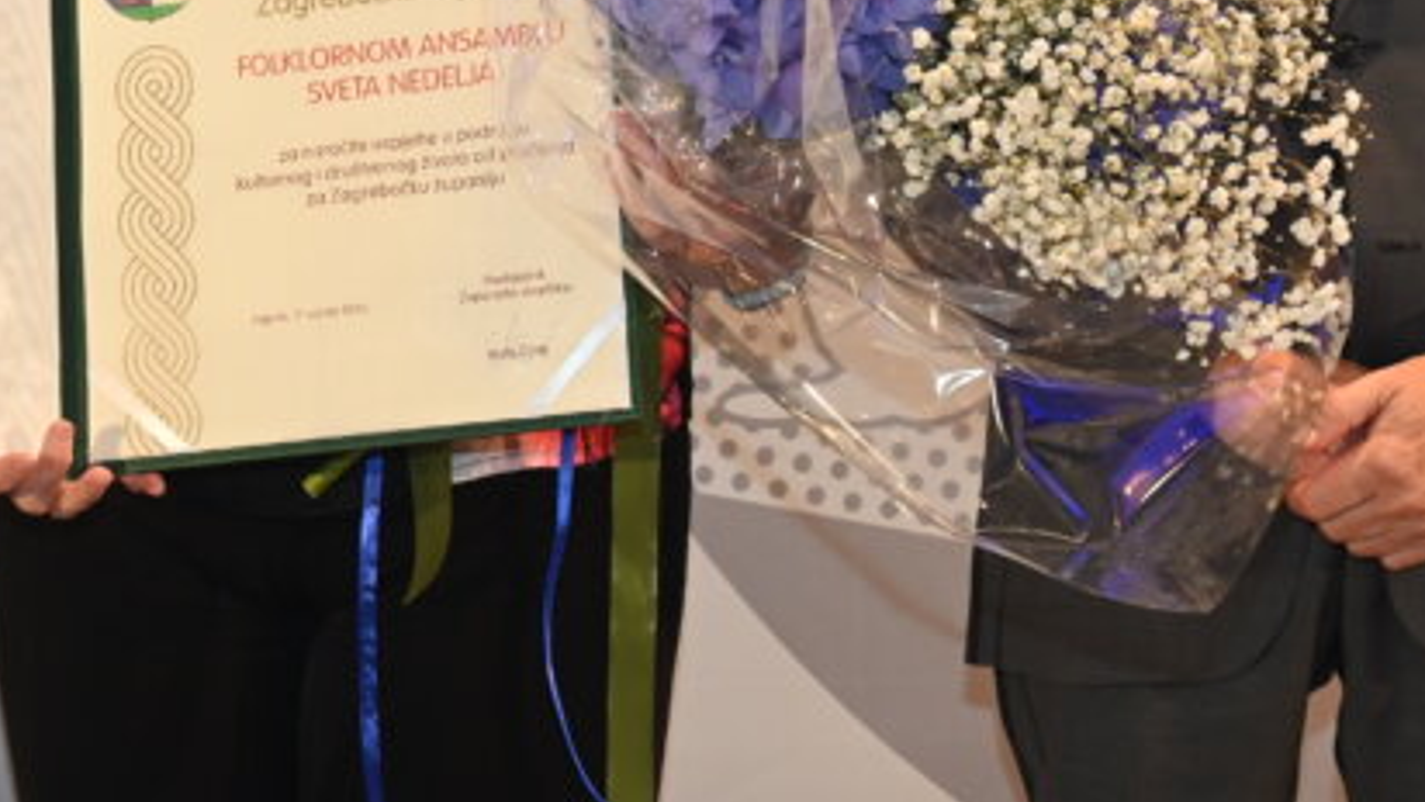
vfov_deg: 7.8
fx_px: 5896
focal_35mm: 156
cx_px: 232
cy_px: 16
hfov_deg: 13.7
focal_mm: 60
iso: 1400
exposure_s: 1/60
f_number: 6
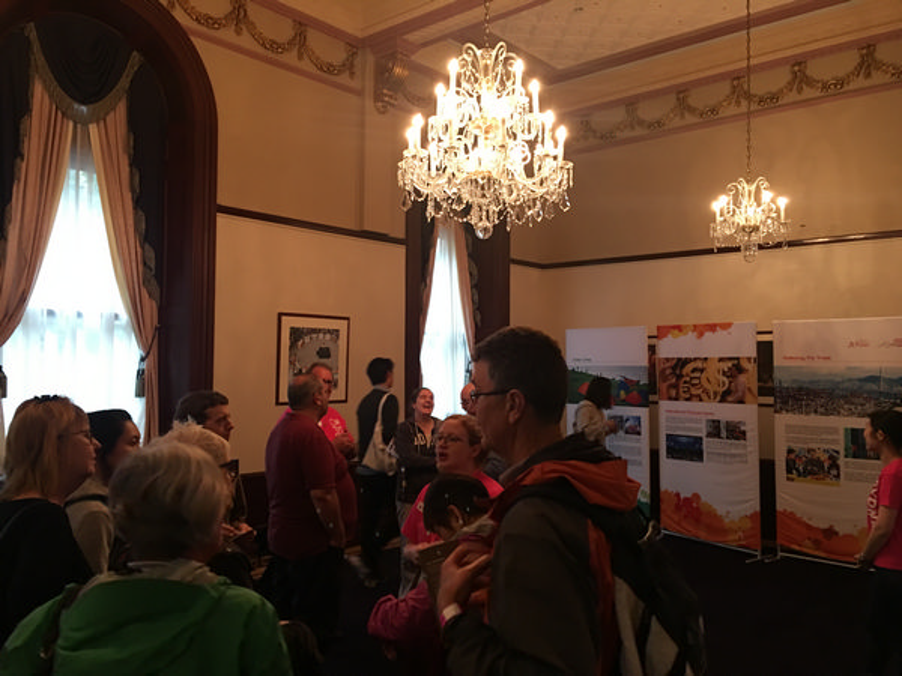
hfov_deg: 61.7
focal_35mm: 29
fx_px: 756
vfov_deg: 48.2
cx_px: 451
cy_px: 338
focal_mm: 4.15
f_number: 2.2
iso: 100
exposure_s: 1/8
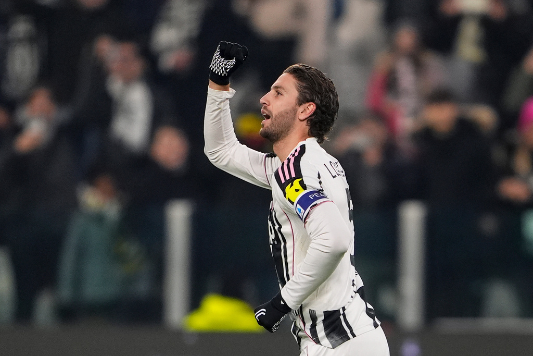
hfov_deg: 5.2
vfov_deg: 3.4
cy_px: 178
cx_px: 266
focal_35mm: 400
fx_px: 5923
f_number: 2.8
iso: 2000
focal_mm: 400
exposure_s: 1/2000
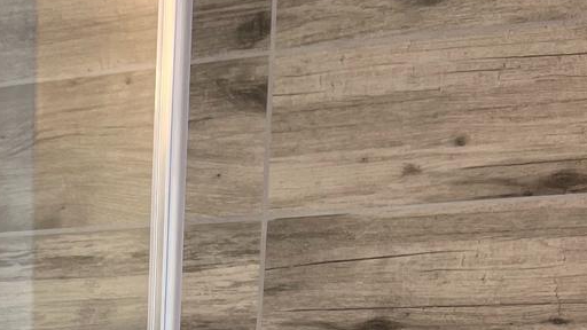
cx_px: -11
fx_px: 1323
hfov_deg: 23.8
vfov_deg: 12.0
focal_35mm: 85
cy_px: 736
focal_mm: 5.1
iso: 64
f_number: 1.6
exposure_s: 1/60
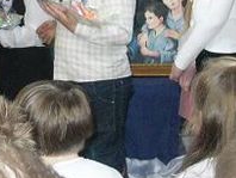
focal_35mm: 116
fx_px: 792
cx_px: 4
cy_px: -34
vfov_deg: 12.5
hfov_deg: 16.6
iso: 400
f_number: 3.2
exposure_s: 1/60
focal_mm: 7.6
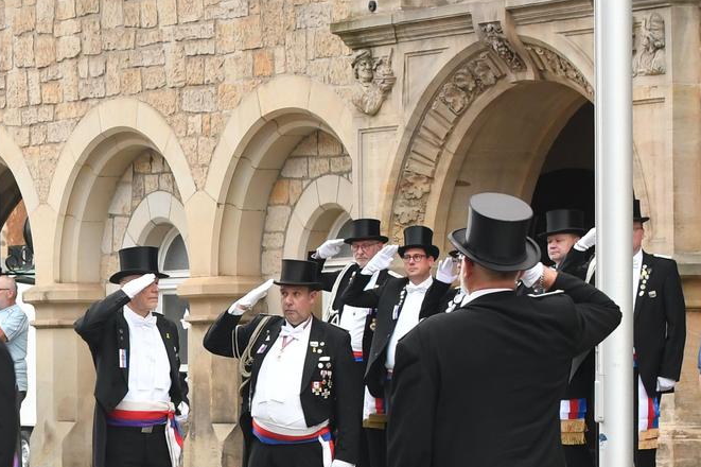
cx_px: -130
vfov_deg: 6.3
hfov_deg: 9.3
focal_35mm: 218
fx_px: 4243
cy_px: 432
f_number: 5
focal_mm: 50
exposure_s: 1/100
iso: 640
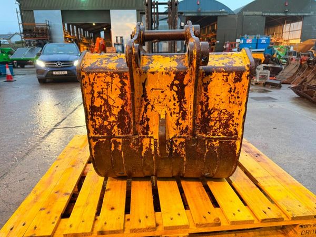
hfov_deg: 71.6
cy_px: 118
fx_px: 219
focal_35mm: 24
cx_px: 158
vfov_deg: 56.8
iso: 250
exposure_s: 1/55
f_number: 1.78
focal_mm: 6.76
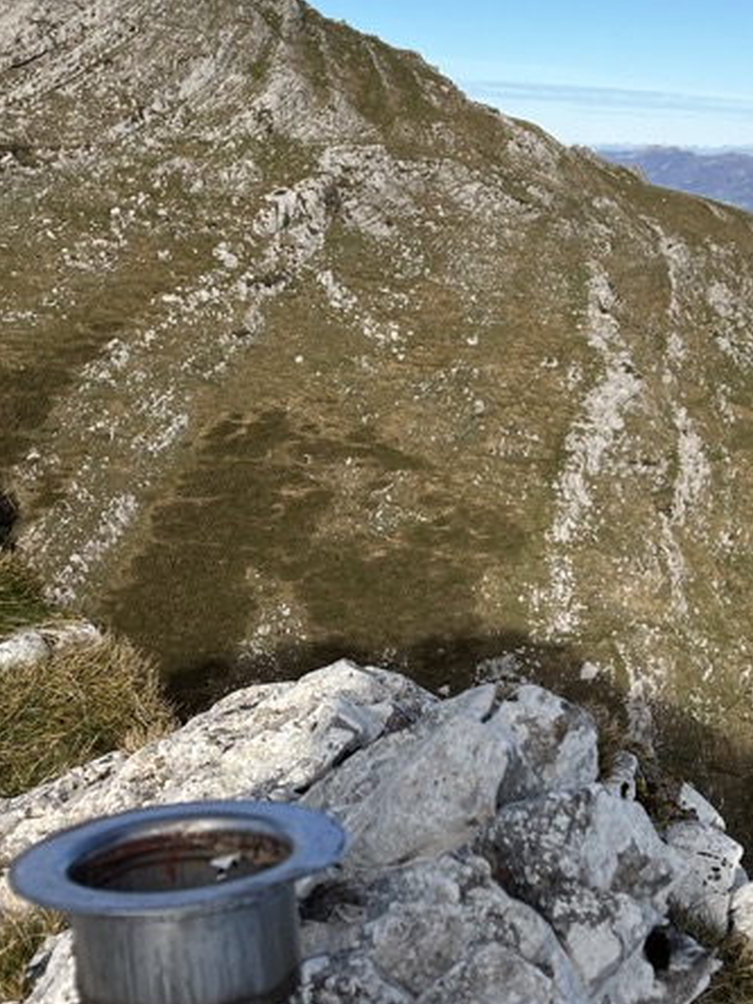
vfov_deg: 32.2
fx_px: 1740
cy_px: 470
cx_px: 326
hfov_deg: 24.4
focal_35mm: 60
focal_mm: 5.7
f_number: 1.5
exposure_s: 1/3831
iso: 50
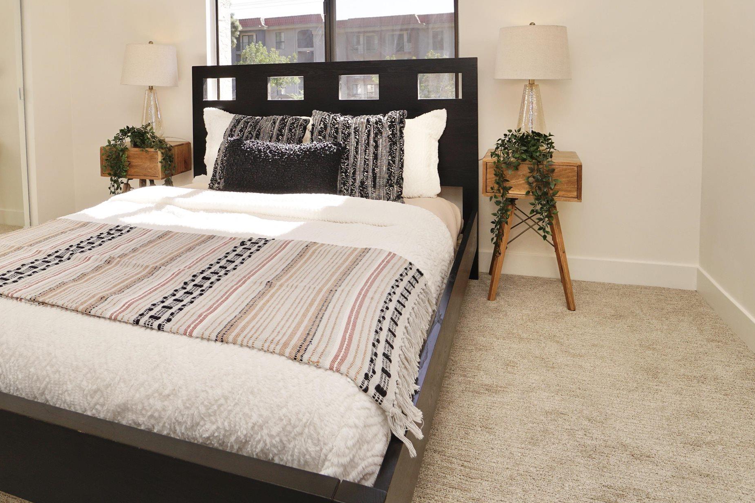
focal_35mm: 25
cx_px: 288
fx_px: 524
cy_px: 104
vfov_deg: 48.5
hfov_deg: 70.5
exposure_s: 1/160
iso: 100
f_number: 5
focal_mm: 10
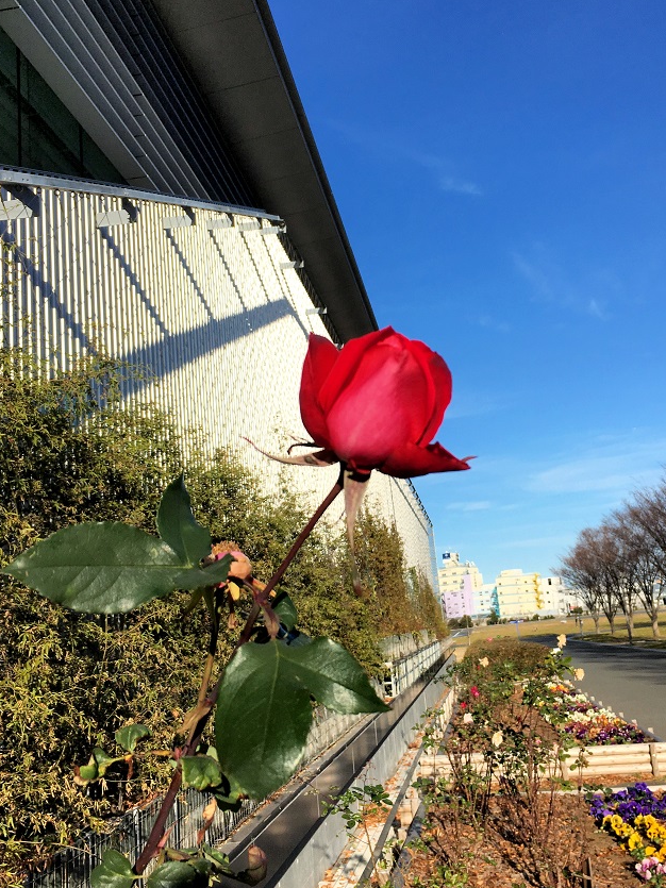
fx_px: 898
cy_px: 428
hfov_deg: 40.6
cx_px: 371
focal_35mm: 35
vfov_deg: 52.6
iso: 25
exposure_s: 1/2404
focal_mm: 4.15
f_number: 2.2
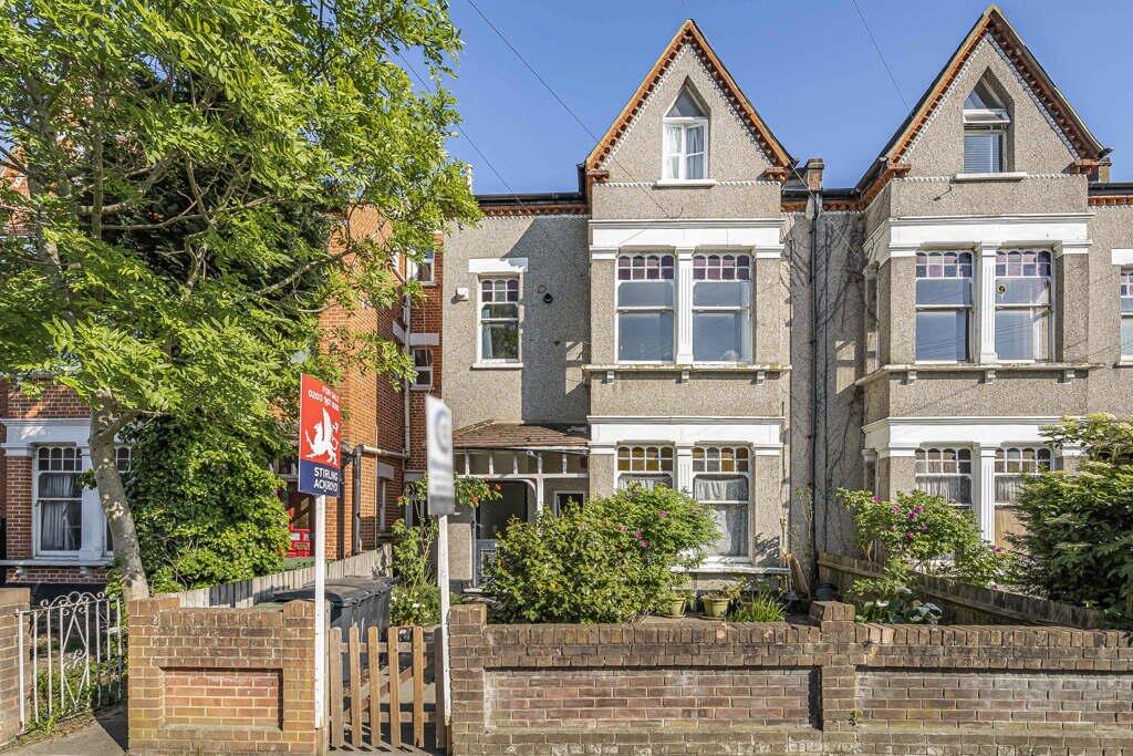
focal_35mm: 16
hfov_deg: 95.0
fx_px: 519
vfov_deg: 72.1
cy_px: 378
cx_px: 566
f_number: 8
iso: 400
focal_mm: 16.5
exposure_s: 1/1000
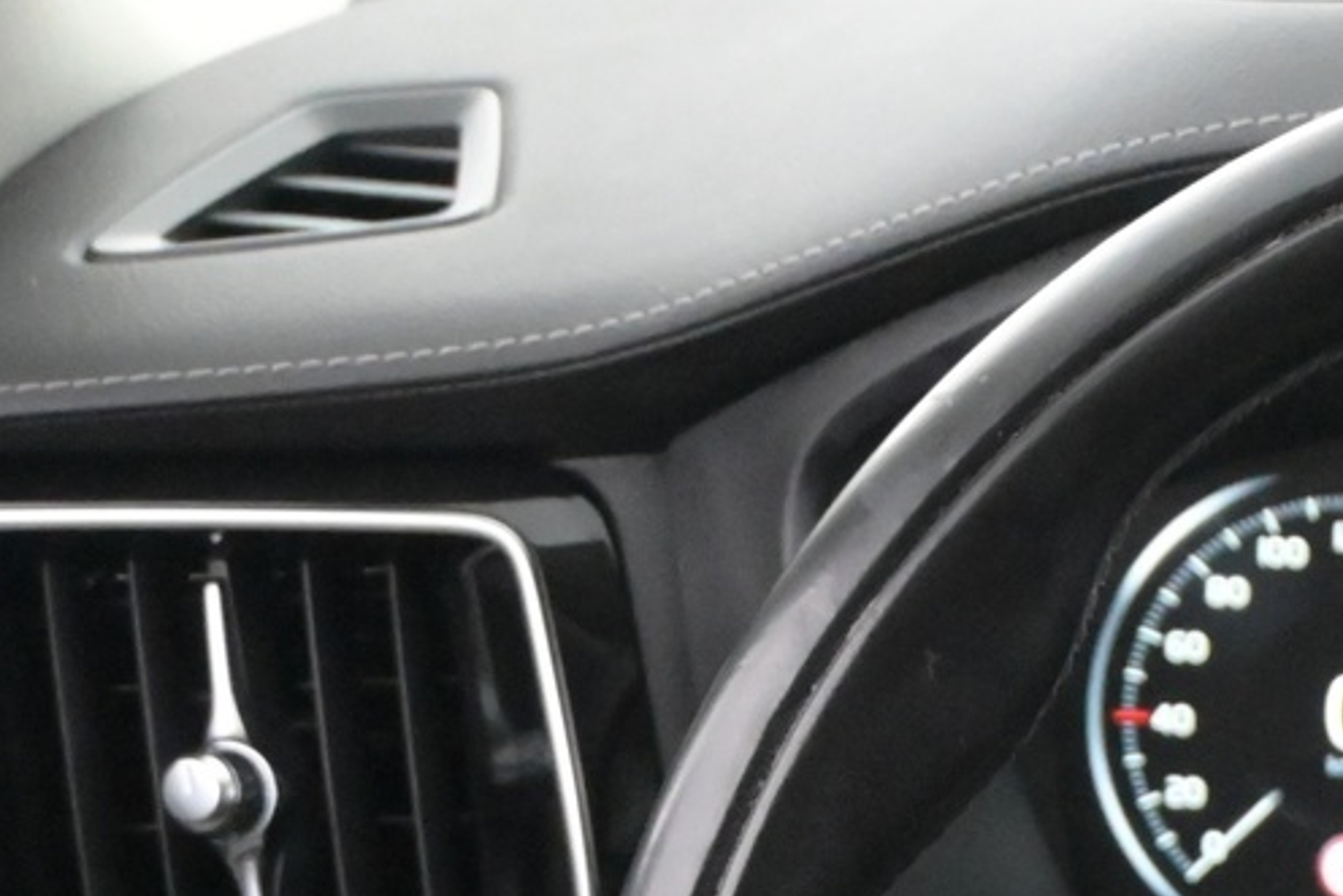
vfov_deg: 8.9
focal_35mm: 149
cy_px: 1437
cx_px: 1822
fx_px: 5577
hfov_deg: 13.2
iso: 8000
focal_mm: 30.5
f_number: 4.8
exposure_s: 1/50
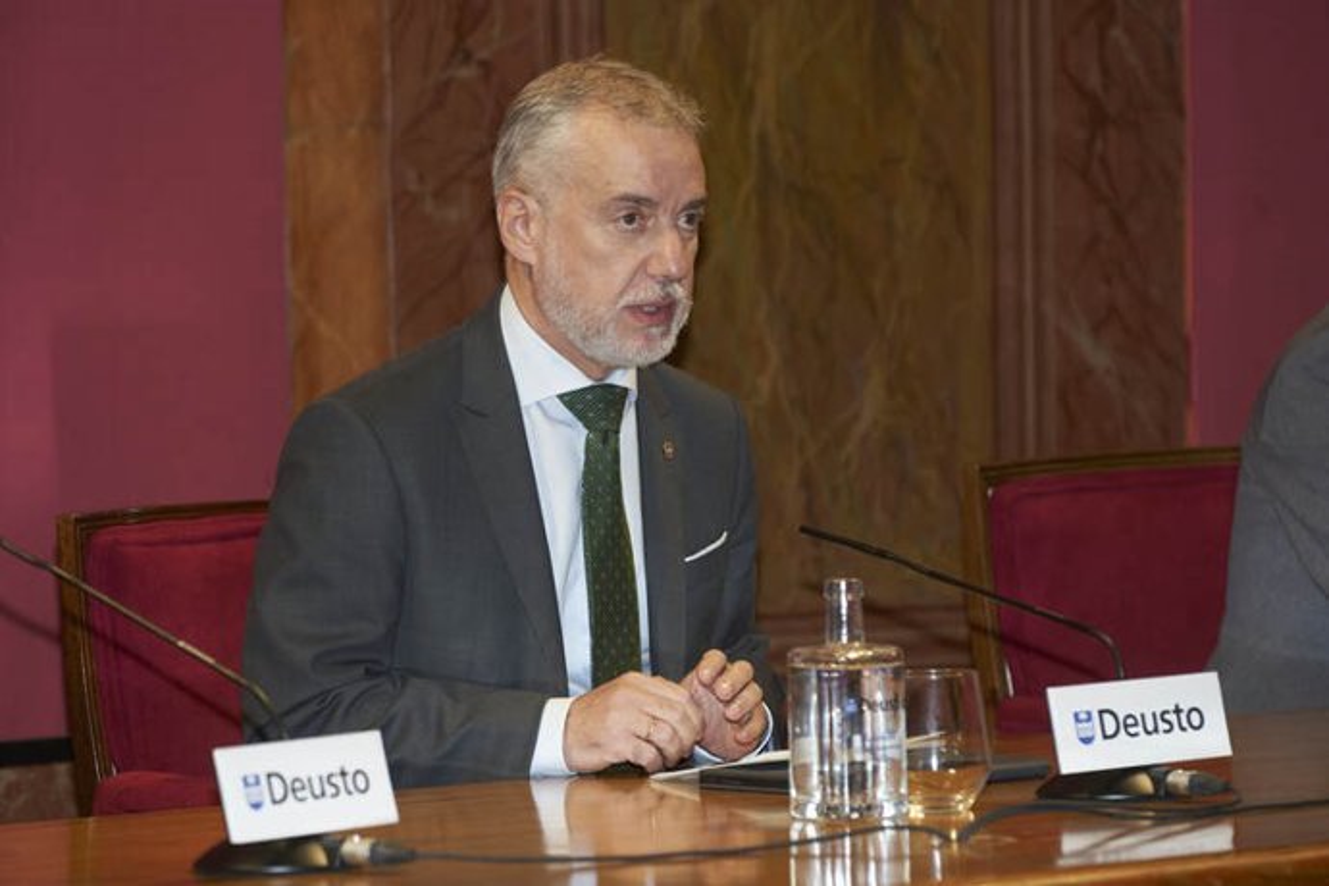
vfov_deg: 6.9
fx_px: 7383
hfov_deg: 10.3
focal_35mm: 200
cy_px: 443
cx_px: 664
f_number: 5.6
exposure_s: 1/160
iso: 1250
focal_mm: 200
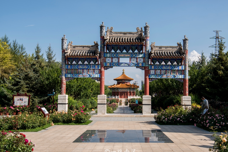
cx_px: 121
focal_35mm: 41
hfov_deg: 47.4
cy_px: 75
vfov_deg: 32.7
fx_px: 260
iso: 100
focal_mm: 38
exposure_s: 1/100
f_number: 13
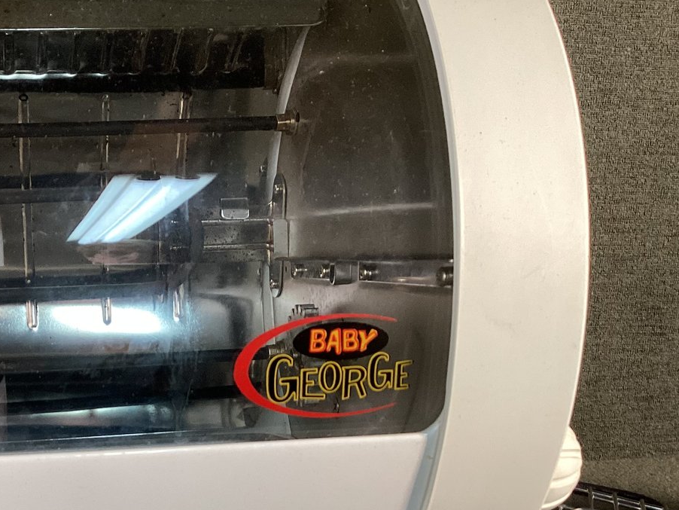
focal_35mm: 52
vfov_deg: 27.4
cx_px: 156
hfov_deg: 35.8
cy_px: 413
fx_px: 1020
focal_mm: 3.3
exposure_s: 1/60
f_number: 2.4
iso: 80
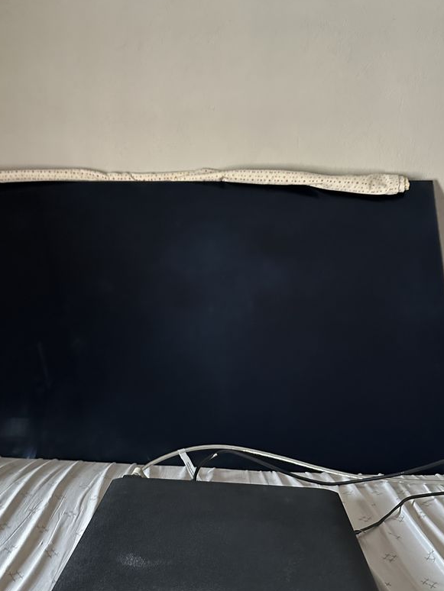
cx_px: 195
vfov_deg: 58.1
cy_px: 334
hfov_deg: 45.4
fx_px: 530
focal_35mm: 31
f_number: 1.78
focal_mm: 6.86
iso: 1000
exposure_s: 1/51
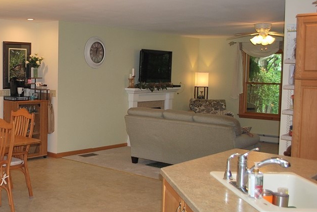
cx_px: 49
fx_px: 405
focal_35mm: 46
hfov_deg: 40.4
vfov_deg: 29.3
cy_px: 93
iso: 200
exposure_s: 1/60
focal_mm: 18
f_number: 3.5
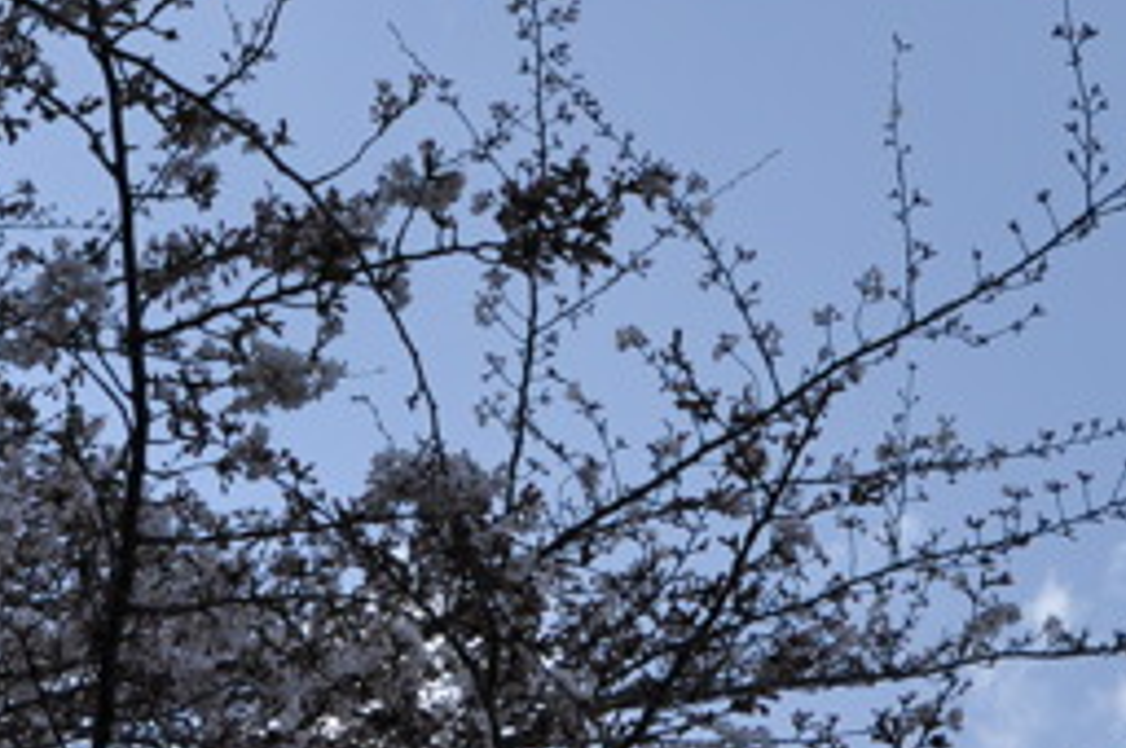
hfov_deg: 19.8
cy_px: -13
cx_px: 932
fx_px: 3186
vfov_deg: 13.2
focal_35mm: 102
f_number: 4.5
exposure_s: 1/1600
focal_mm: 17
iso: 200
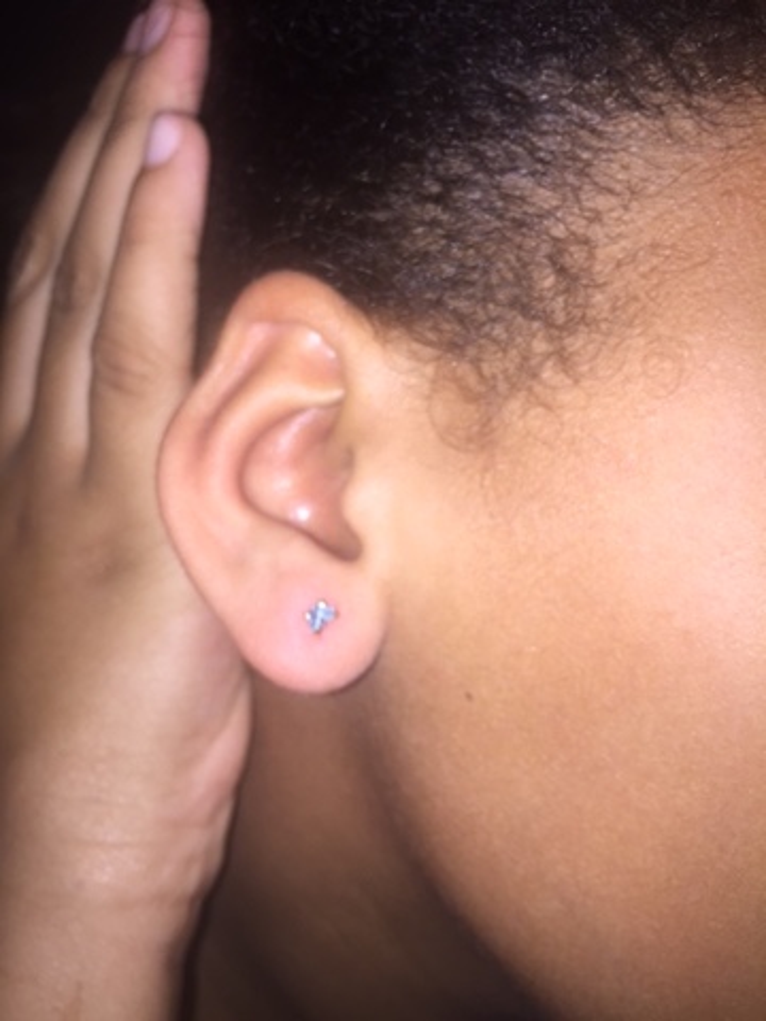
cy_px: 510
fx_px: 856
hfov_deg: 48.2
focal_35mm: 29
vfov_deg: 61.7
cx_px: 383
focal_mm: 4.15
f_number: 2.2
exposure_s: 1/105
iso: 32
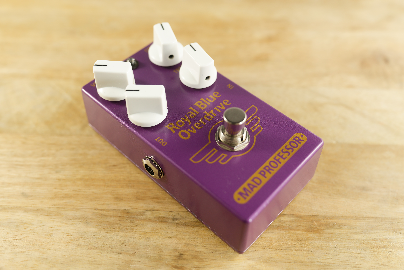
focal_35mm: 35
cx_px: 202
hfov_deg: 54.4
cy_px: 135
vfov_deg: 37.9
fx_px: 393
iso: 100
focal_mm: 35
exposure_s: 1/10
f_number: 4.5
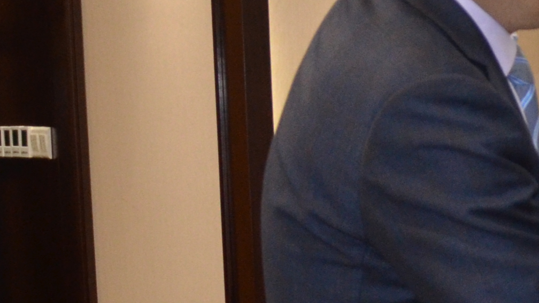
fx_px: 1972
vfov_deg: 8.7
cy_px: 301
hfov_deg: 12.6
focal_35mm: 138
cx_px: 1231
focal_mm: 18
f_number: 3.5
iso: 800
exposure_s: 1/60
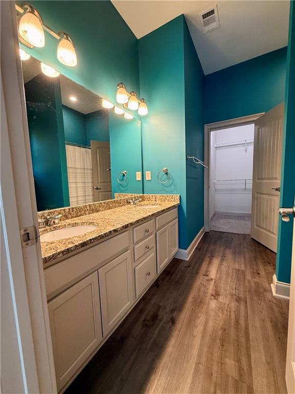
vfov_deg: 102.1
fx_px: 159
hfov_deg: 85.7
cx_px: 148
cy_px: 197
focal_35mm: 14
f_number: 2.2
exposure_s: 1/60
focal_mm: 2.22
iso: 200
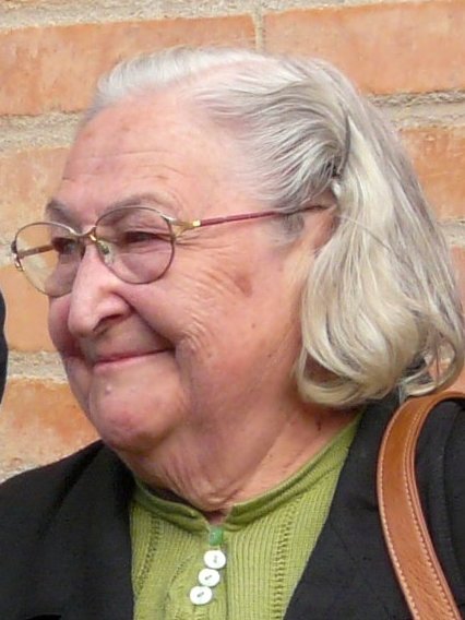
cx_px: 232
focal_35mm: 62
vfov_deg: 31.2
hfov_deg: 23.7
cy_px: 310
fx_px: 1110
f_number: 4
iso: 125
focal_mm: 10.2
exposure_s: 1/200
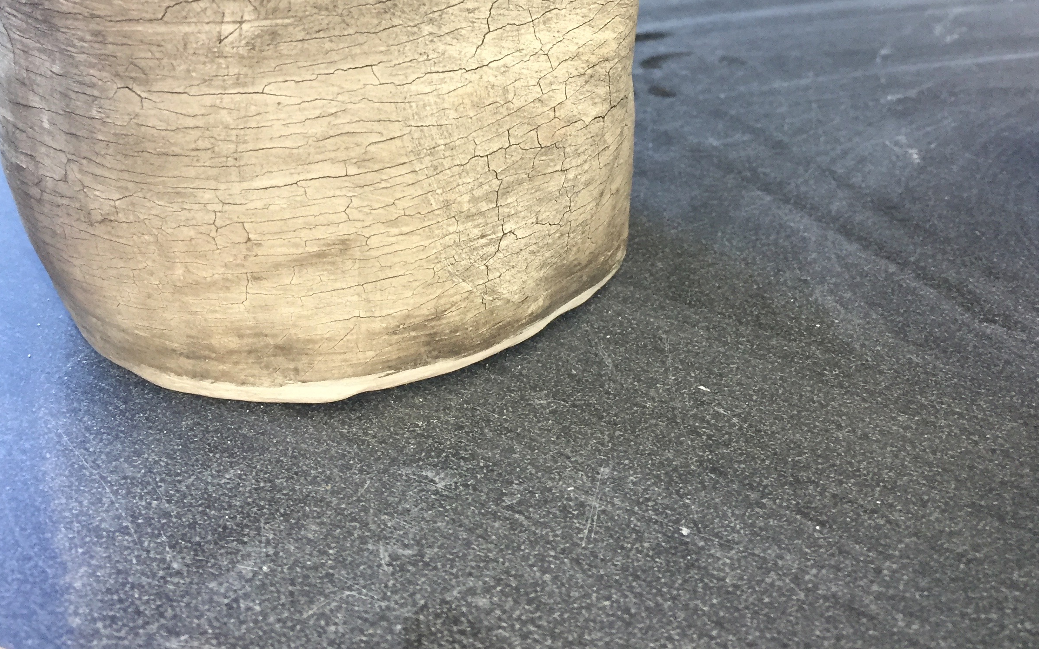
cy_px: 60
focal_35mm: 42
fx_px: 1189
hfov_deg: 47.2
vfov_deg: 29.2
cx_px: 524
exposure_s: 1/30
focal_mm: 4.15
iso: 50
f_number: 2.2
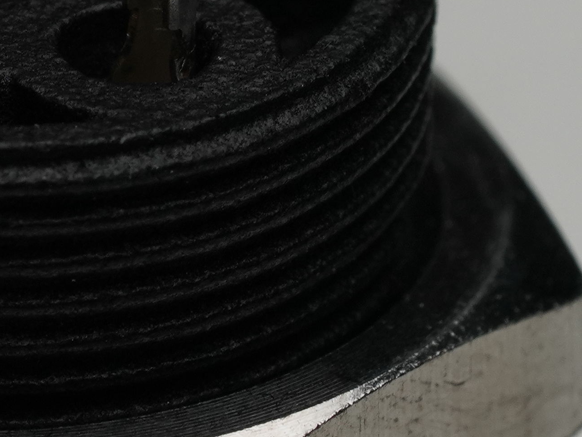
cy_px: 57
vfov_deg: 2.8
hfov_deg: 3.7
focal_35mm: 533
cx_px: -185
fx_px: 8961
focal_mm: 90
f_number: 10
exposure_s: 1/160
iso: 500
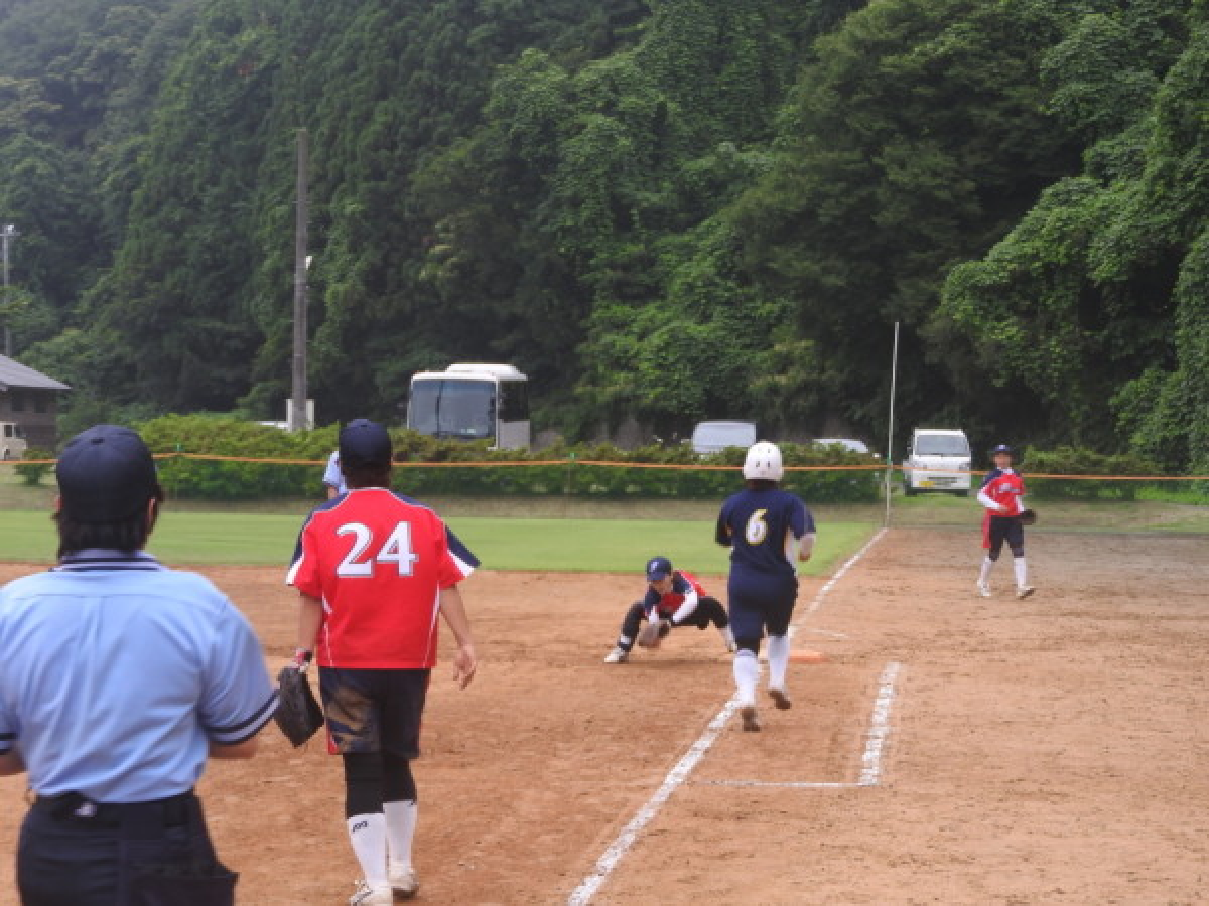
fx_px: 3667
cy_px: 453
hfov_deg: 18.7
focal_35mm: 105
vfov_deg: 14.1
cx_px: 604
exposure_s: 1/60
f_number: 4.8
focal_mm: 18.8
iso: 110
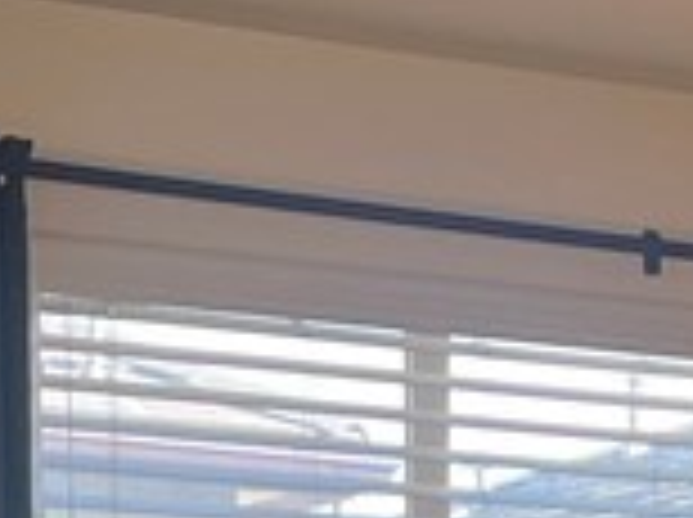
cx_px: 1656
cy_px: 1149
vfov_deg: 8.0
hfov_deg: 10.0
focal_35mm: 173
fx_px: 3458
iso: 64
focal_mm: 5.1
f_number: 1.6
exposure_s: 1/120
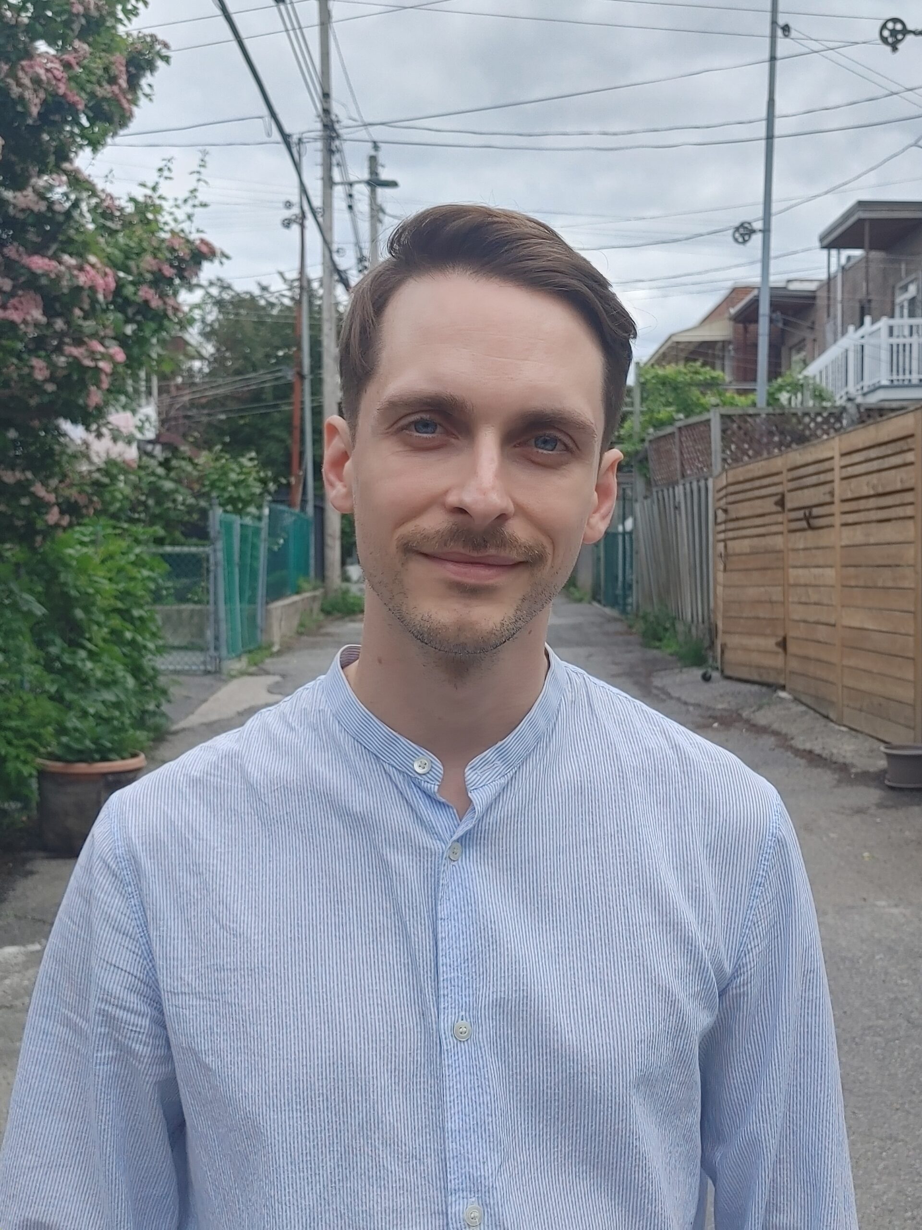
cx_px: 461
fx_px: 1456
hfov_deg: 35.1
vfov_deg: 45.8
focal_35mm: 41
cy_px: 615
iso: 50
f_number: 1.8
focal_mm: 4.81
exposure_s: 1/1136
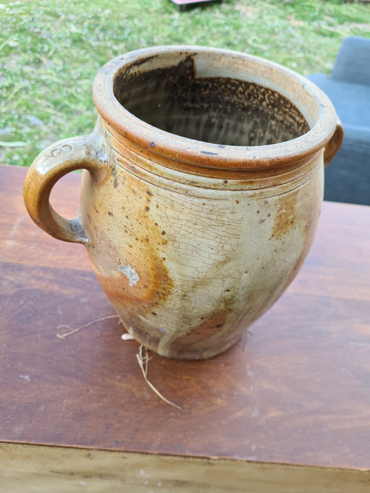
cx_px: 185
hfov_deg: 53.1
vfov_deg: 67.3
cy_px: 246
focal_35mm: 26
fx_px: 371
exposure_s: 1/120
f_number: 1.8
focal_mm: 5.4
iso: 50
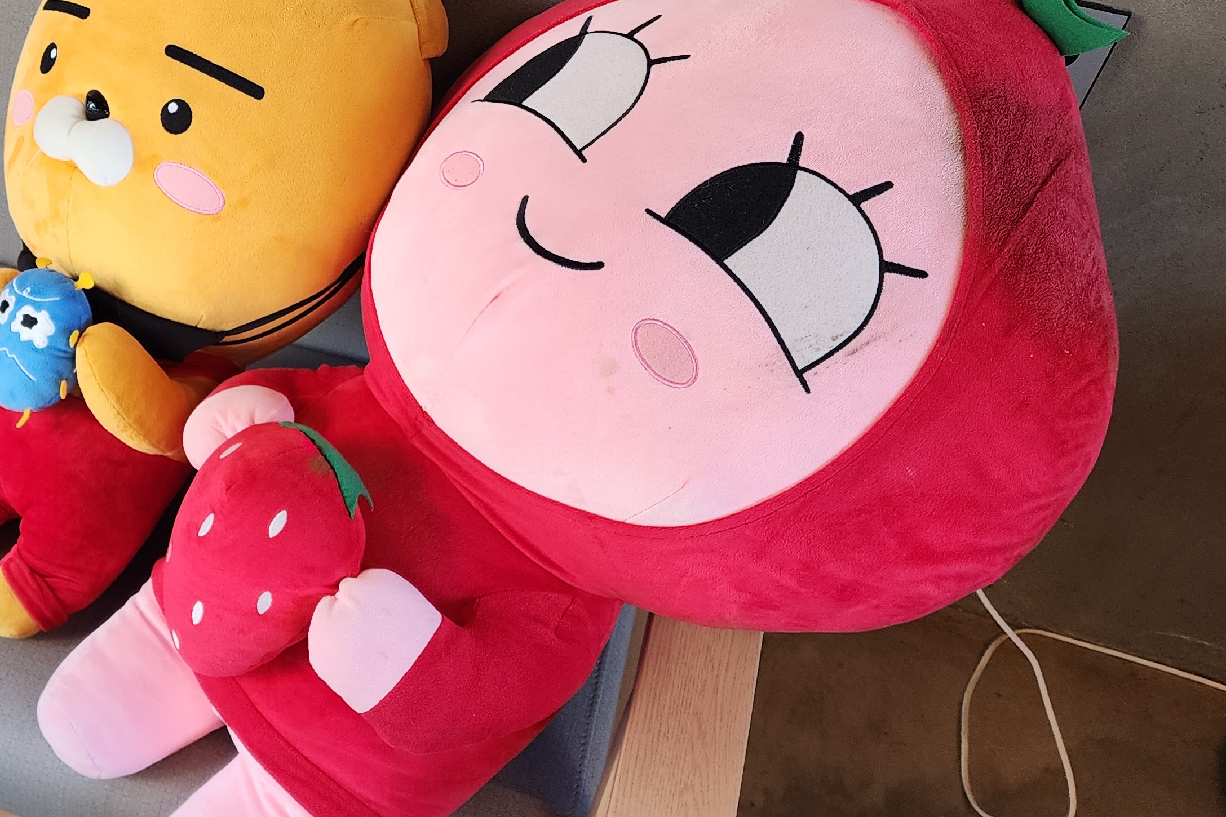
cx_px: 265
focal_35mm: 44
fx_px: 1498
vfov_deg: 30.5
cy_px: 433
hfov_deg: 42.7
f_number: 1.8
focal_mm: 6.4
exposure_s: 1/120
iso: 200
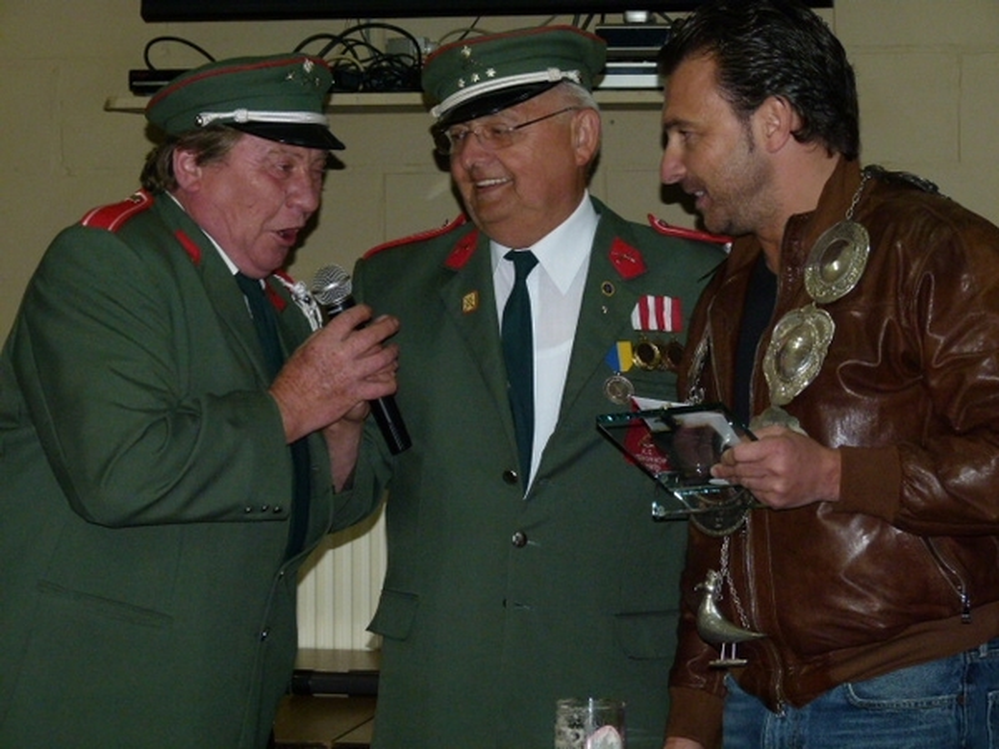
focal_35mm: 111
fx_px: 3203
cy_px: 374
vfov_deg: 13.3
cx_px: 500
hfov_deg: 17.7
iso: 320
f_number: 3.5
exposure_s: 1/60
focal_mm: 20
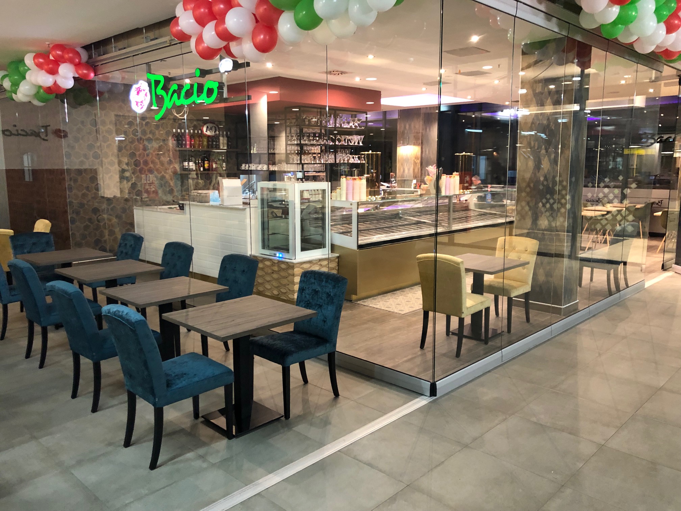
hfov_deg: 63.4
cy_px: 256
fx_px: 551
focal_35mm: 28
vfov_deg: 49.7
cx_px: 340
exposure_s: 1/11
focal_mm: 4
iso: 100
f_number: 1.8
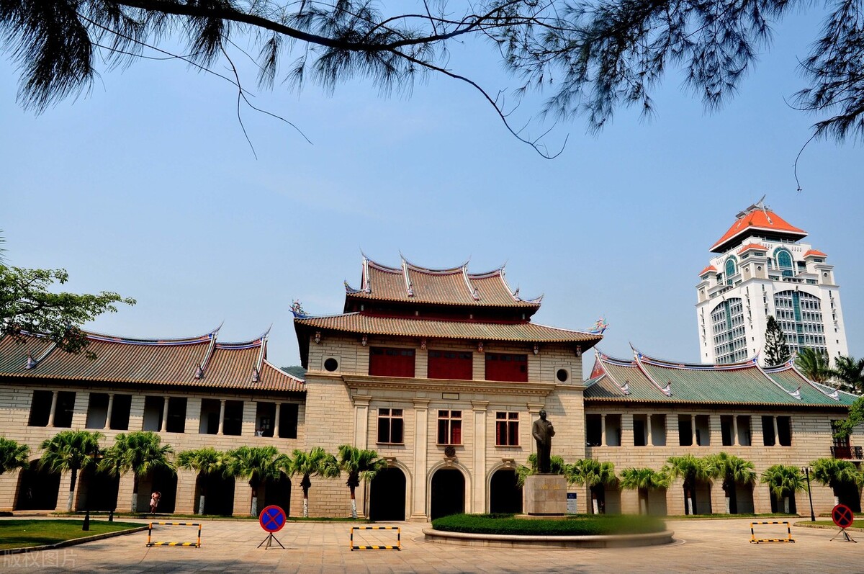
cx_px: 432
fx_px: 647
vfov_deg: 47.8
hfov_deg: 67.4
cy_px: 287
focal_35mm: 27
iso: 200
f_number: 10
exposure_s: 1/400
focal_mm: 18
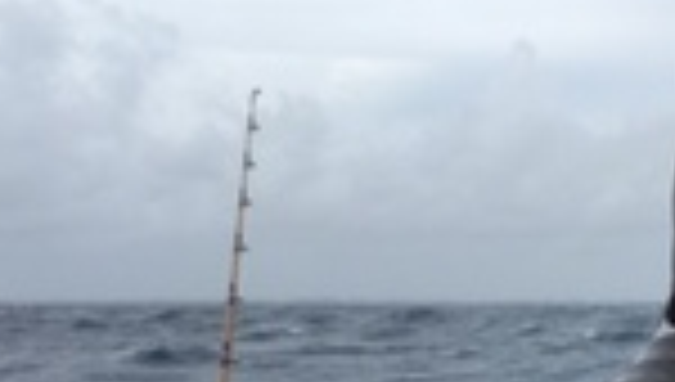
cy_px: 445
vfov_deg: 14.1
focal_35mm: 84
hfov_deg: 24.8
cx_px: 540
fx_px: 1506
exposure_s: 1/1054
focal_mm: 4.15
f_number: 2.2
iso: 25
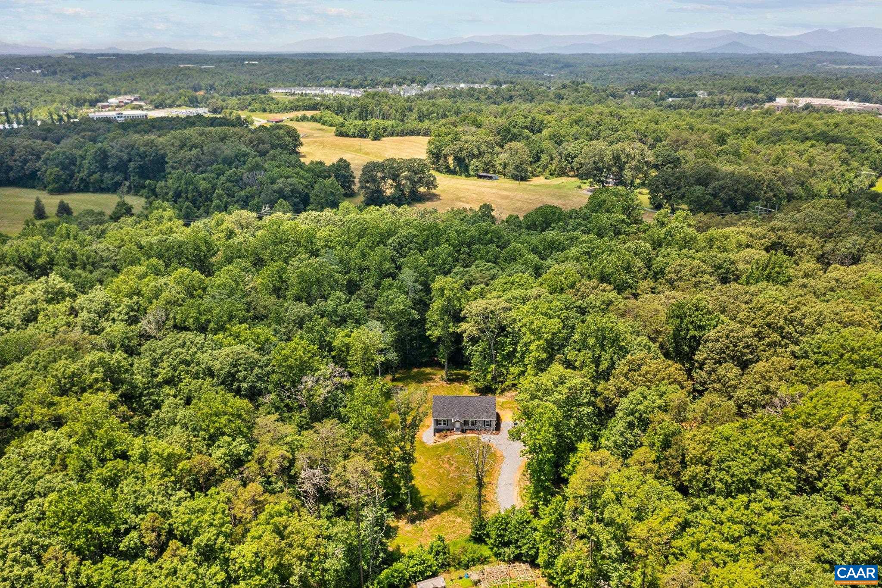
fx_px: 686
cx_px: 441
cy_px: 294
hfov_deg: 65.5
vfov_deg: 46.4
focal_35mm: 28
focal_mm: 10.26
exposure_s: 1/80
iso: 100
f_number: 2.8
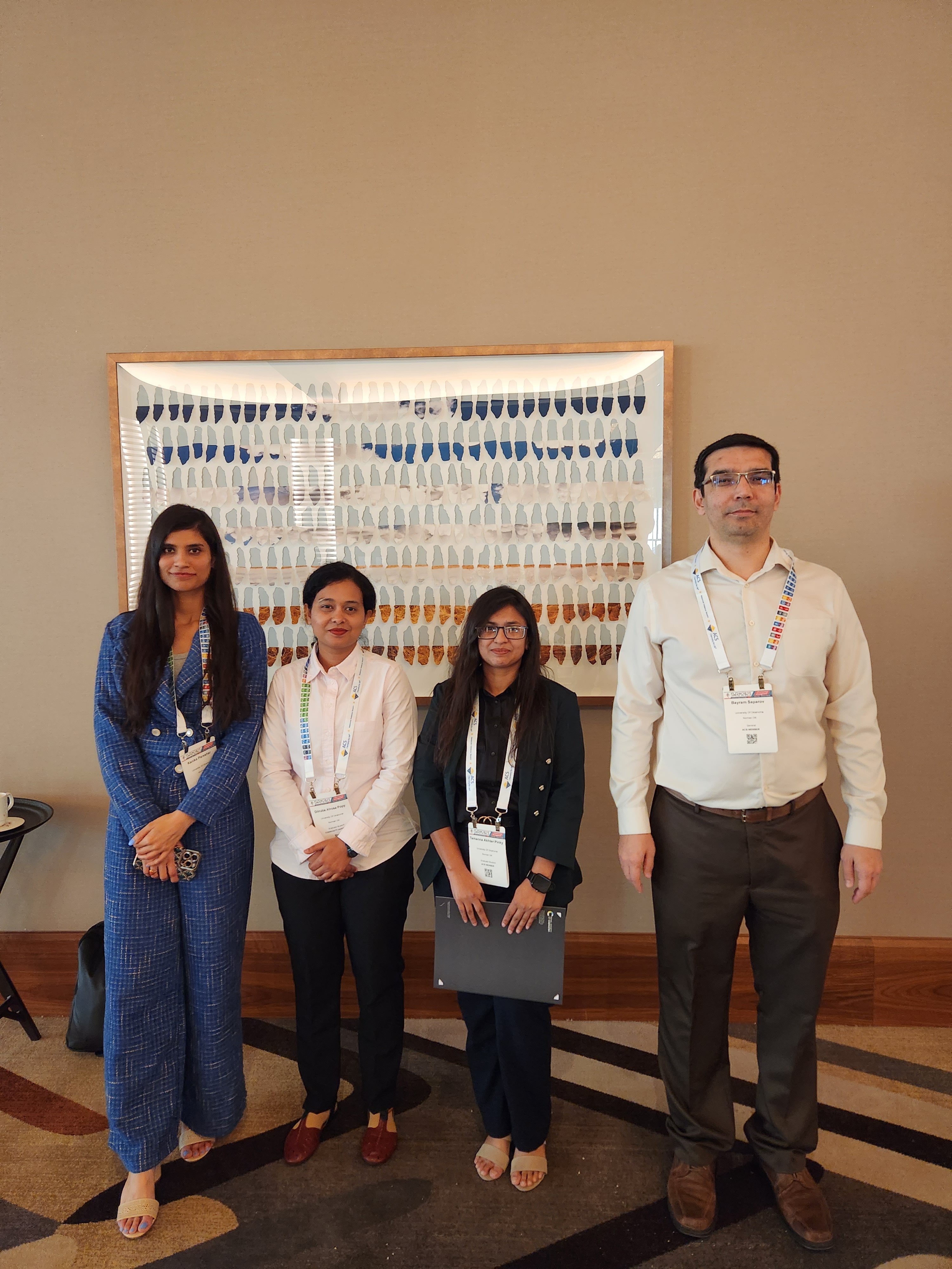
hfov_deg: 58.9
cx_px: 476
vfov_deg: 73.9
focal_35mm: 23
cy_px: 634
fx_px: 843
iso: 640
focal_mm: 5.4
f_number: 1.8
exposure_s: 1/120
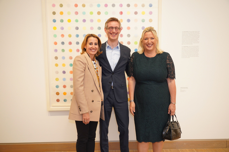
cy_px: 76
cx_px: 114
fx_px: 203
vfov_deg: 41.0
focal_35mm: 32
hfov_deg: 58.8
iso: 1600
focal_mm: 32
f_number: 4
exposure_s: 1/80
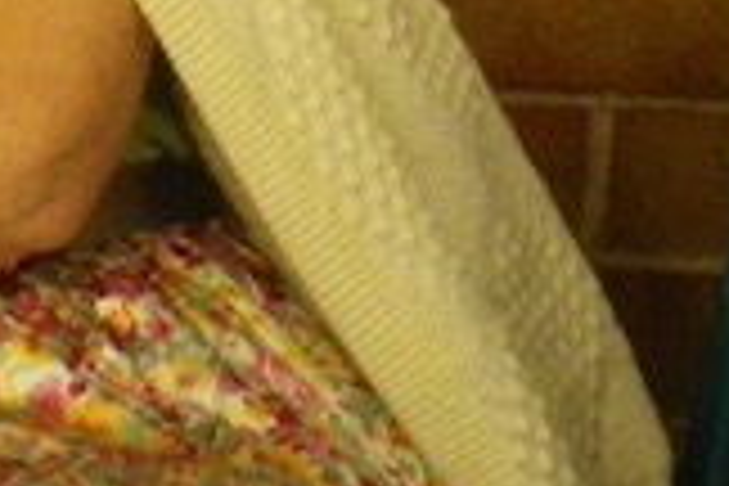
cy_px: -338
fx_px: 4232
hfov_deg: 9.4
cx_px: -522
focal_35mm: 209
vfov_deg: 6.5
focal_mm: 9.1
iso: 800
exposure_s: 1/25
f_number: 4.4
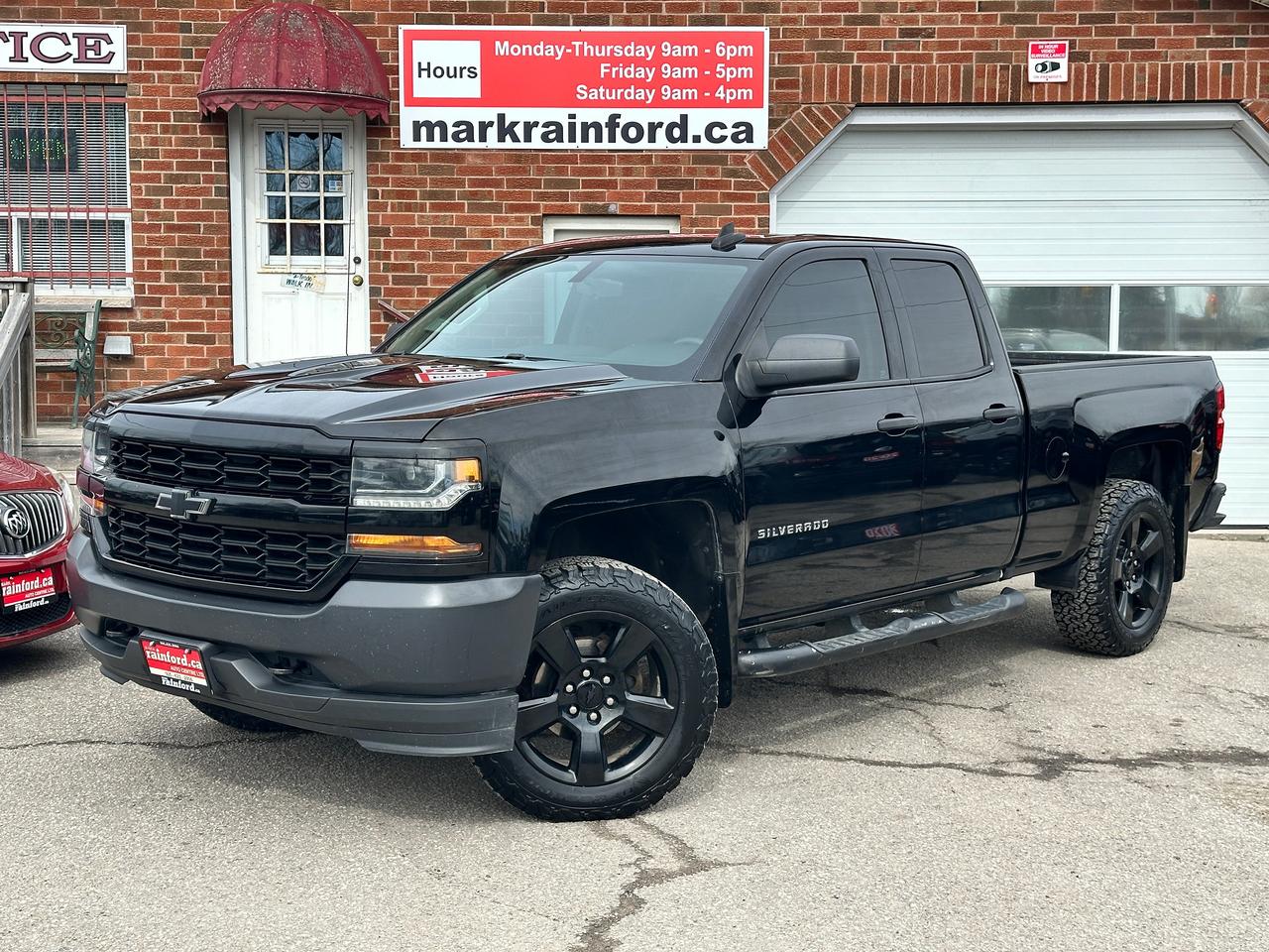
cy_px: 476
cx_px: 634
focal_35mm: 48
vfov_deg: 30.3
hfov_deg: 39.7
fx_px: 1760
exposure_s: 1/1667
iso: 64
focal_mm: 6.86
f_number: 1.78
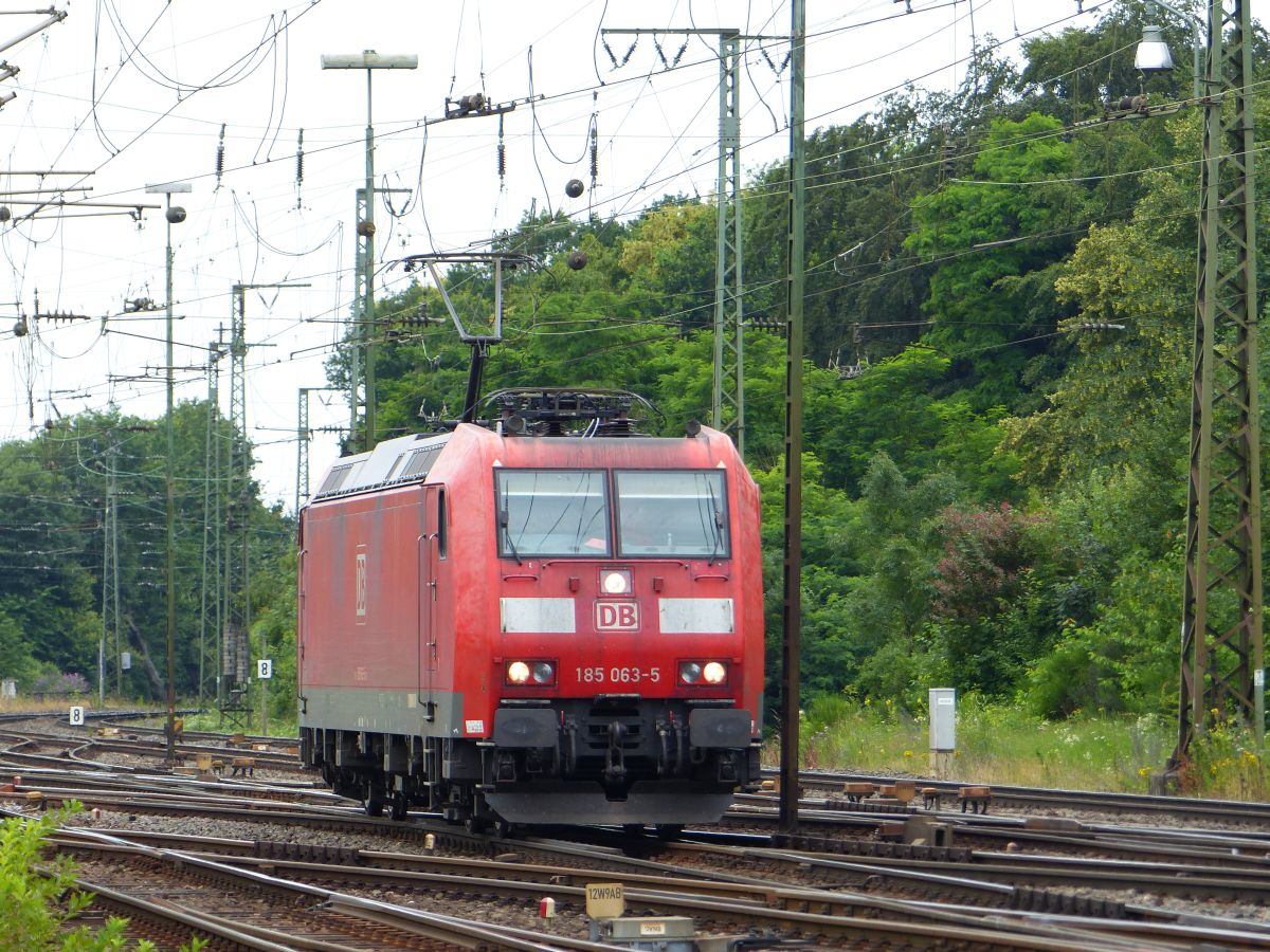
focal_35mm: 274
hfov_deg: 7.2
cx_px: 635
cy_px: 476
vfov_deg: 5.4
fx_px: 10053
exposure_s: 1/500
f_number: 2.8
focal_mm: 49.2
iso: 100
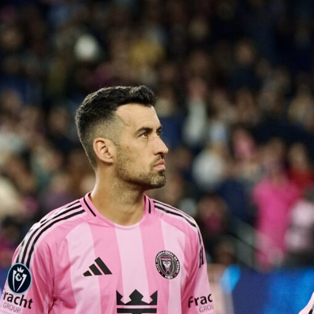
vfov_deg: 6.8
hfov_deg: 6.8
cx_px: 123
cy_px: 157
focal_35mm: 256
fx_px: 2627
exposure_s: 1/800
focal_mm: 200
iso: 1600
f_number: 4
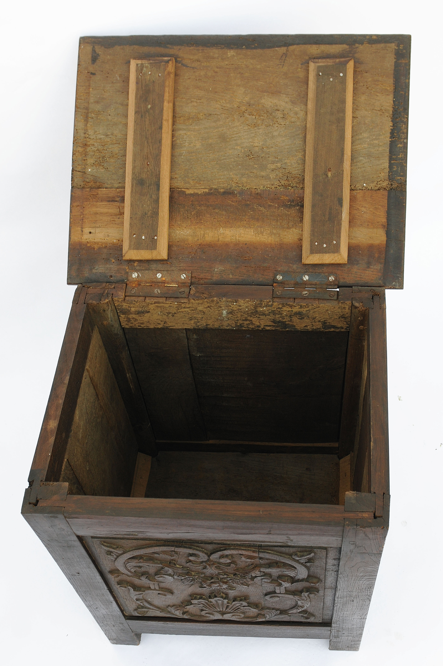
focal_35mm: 36
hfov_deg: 36.8
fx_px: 666
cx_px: 222
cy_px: 333
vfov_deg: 53.2
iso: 250
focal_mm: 24
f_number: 4.5
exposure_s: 1/160
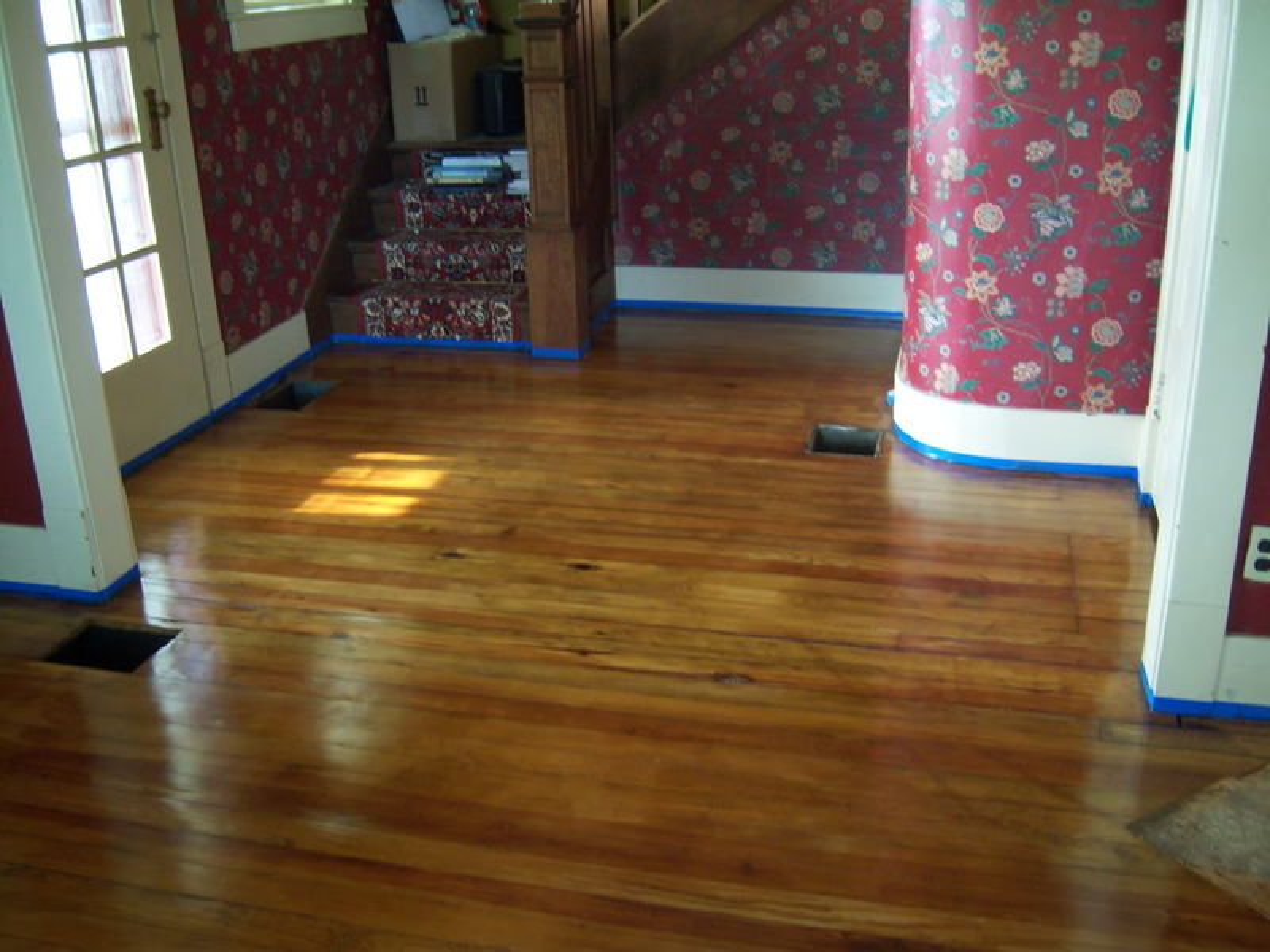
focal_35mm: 36
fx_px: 1321
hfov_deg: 51.4
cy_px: 476
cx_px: 635
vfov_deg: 39.7
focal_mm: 7.5
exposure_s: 1/8
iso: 160
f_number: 2.8
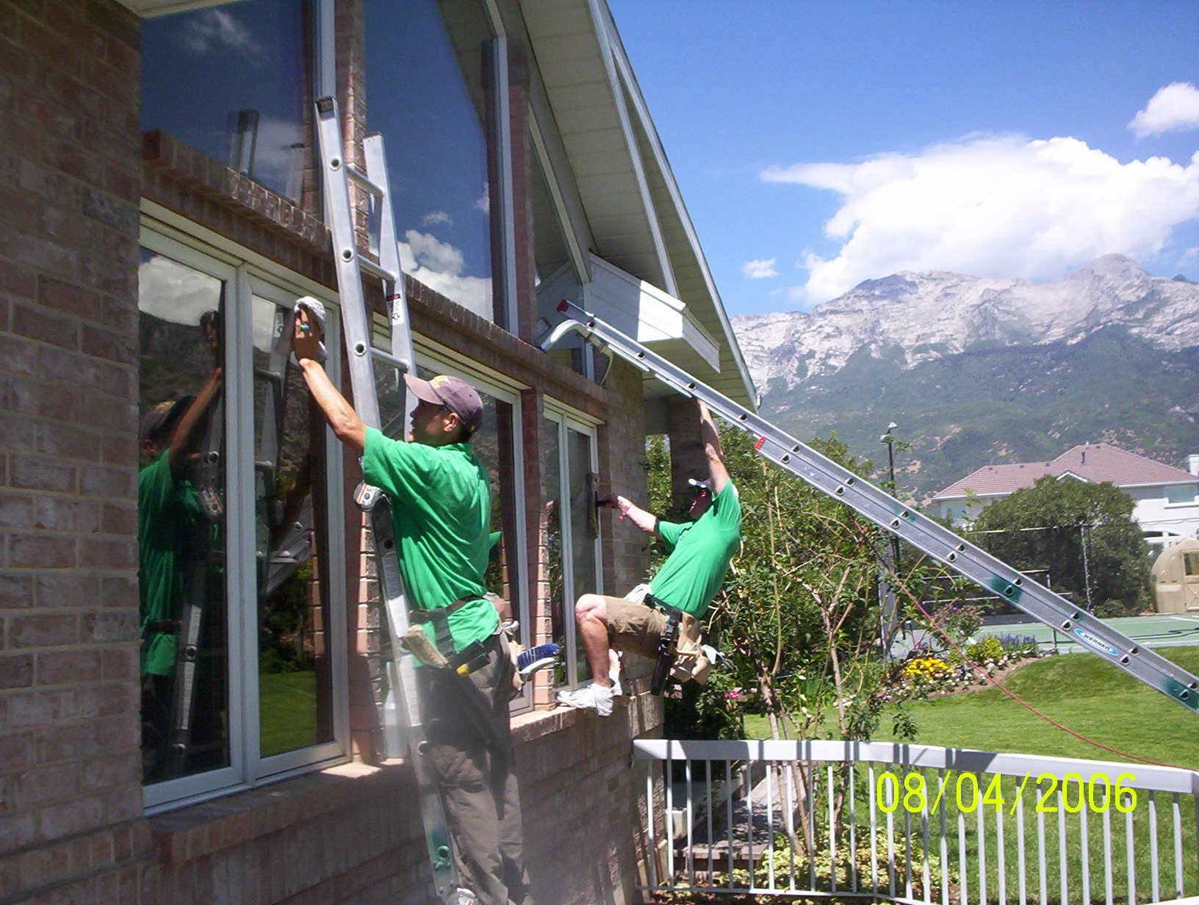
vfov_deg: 37.9
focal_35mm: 38
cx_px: 600
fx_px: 1319
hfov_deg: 48.9
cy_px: 452
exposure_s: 1/590
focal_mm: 4.99
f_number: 4.5
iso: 100
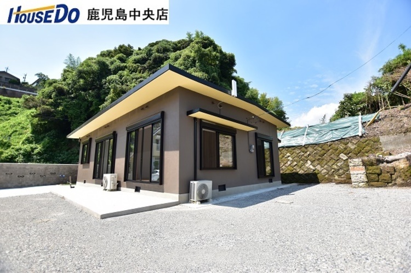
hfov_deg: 100.4
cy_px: 136
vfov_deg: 77.2
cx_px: 206
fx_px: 171
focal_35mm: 15
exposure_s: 1/800
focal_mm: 10
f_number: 4.5
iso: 160
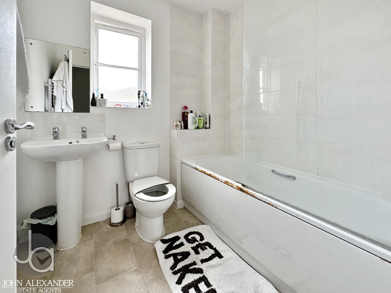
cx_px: 196
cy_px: 146
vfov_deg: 85.7
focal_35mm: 14
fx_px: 158
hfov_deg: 102.1
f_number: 2.2
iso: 200
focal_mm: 2.22
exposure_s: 1/99
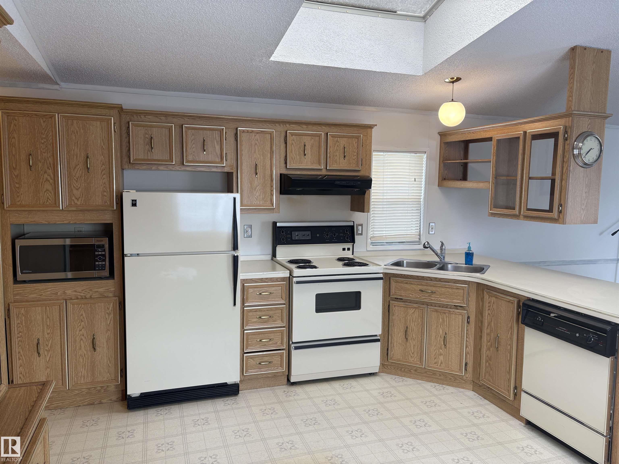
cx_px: 310
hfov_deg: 67.3
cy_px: 232
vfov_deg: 53.1
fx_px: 465
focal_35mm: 26
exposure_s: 1/120
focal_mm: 5.96
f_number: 1.6
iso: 40
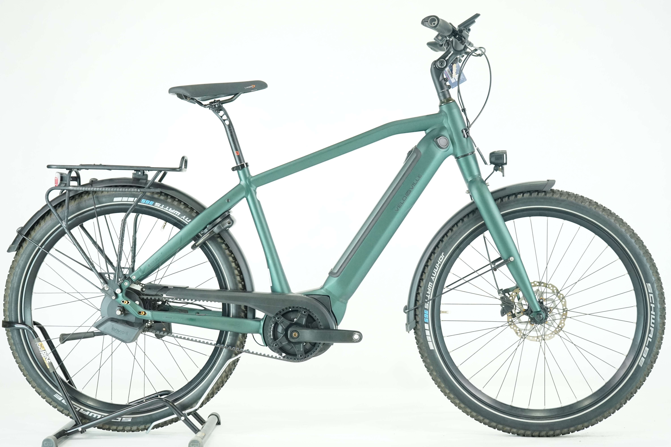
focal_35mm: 60
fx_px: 1118
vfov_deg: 22.6
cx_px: 336
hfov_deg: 33.4
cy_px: 224
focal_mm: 60
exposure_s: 1/200
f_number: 5
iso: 3200
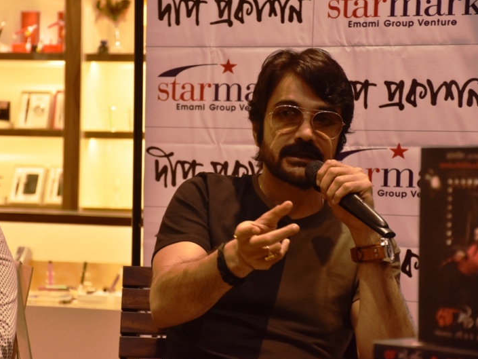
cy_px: 181
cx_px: 210
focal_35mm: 131
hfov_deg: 15.0
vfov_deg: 11.3
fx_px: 1809
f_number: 5.3
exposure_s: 1/125
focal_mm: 80
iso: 1000
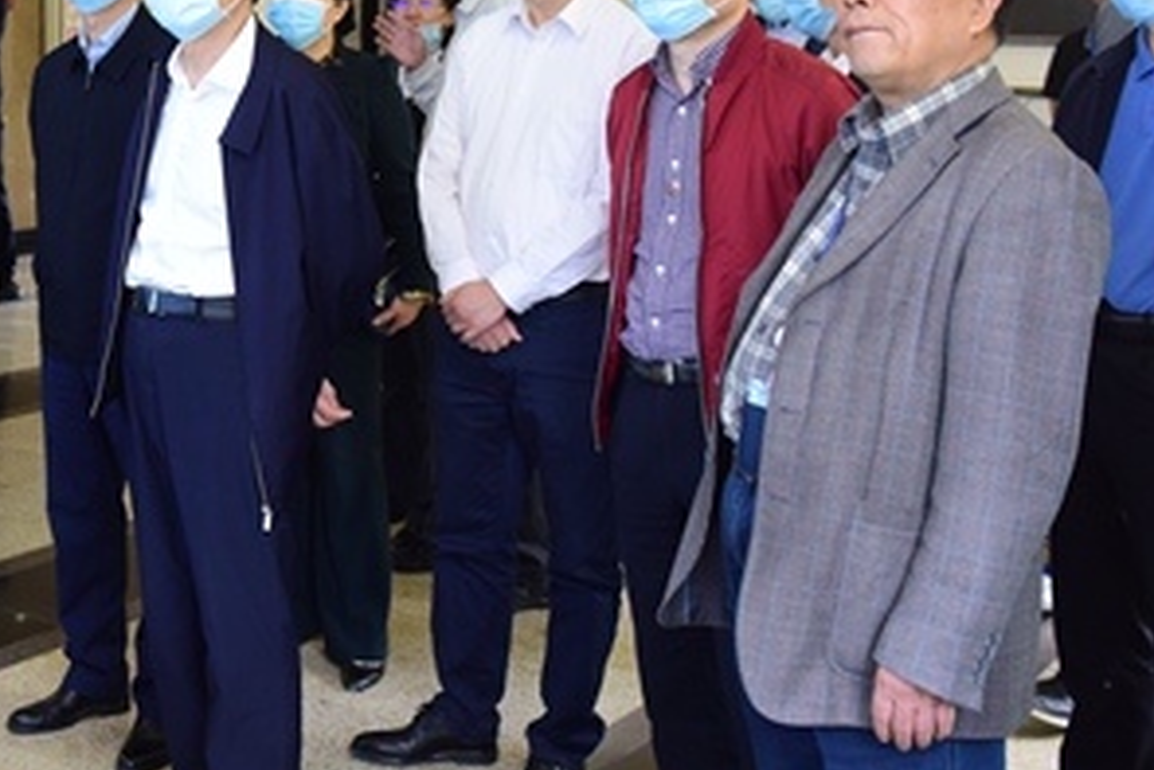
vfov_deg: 21.4
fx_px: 2020
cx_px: 203
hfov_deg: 30.9
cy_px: 188
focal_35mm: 63
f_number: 3.5
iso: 1600
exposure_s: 1/125
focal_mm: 31
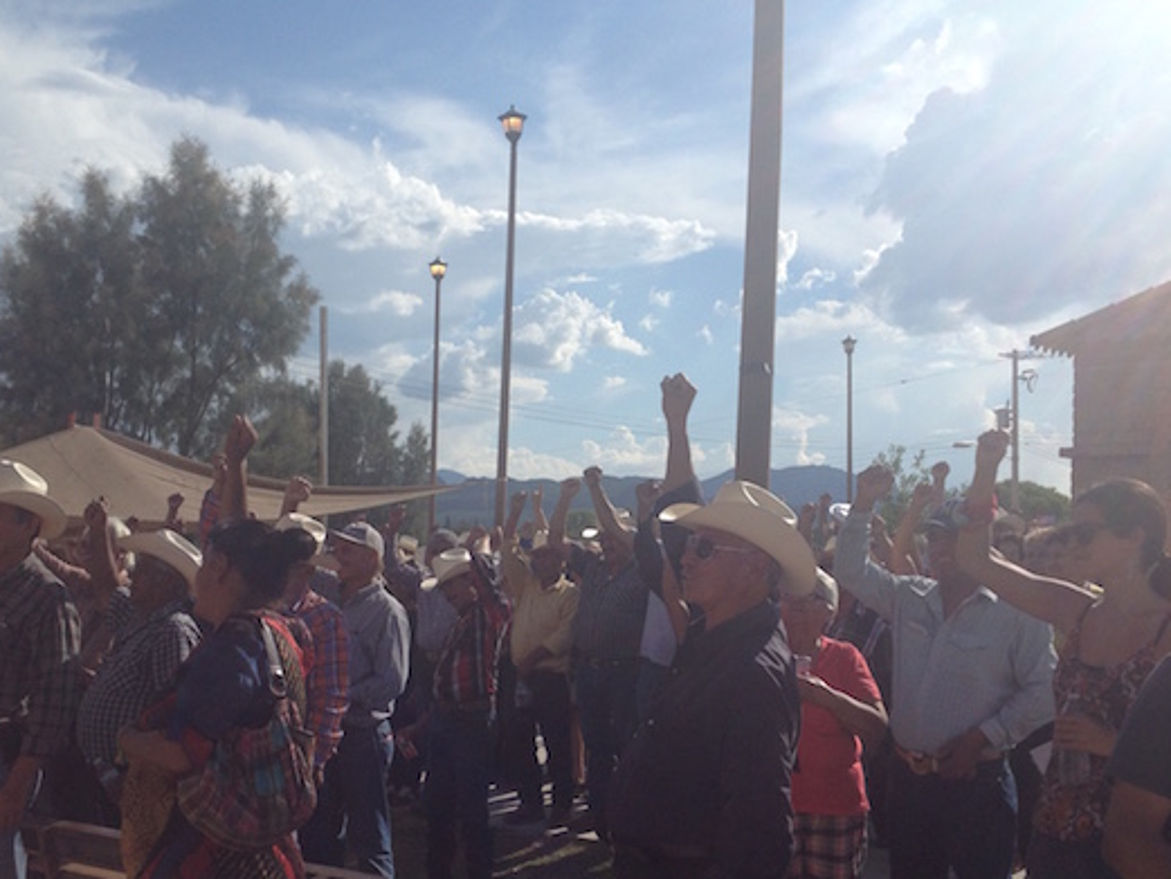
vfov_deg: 30.7
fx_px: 1590
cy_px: 572
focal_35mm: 47
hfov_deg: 40.4
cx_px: 555
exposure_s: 1/3067
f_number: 2.4
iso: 50
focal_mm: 4.28
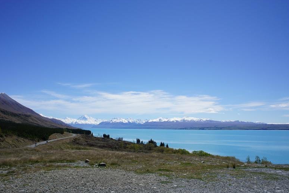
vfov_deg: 46.4
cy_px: 96
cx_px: 143
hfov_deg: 65.5
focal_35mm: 28
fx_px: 225
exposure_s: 1/400
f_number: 11
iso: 200
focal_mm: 18
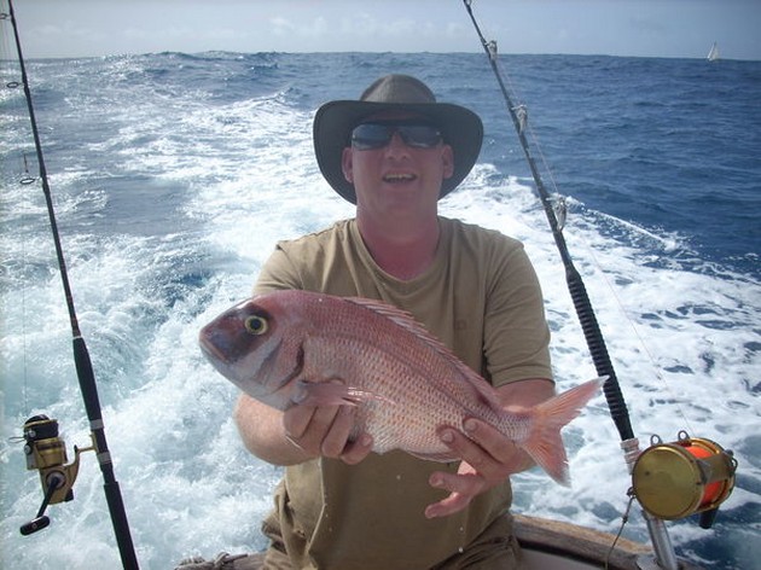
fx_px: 813
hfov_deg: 50.2
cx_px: 380
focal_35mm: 37
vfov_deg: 38.6
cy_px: 285
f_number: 5.6
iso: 64
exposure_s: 1/338
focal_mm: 6.2
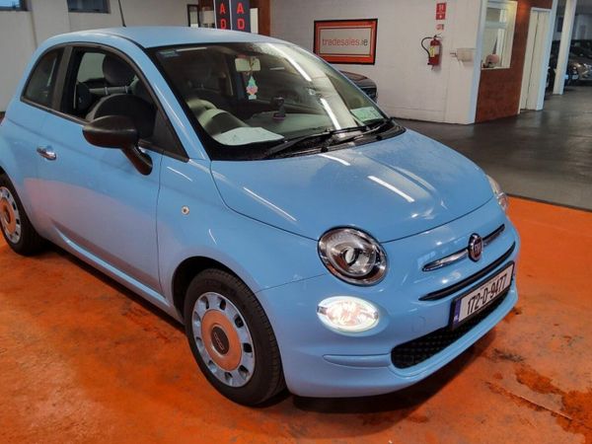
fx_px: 445
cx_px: 296
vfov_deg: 53.1
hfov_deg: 67.3
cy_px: 222
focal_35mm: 26
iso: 160
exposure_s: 1/50
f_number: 2
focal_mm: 3.08
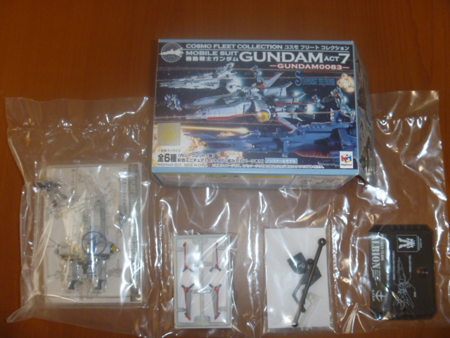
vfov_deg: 40.7
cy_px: 169
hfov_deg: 52.6
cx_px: 225
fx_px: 455
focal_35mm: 35
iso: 200
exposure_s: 1/30
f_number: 3.5
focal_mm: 6.3
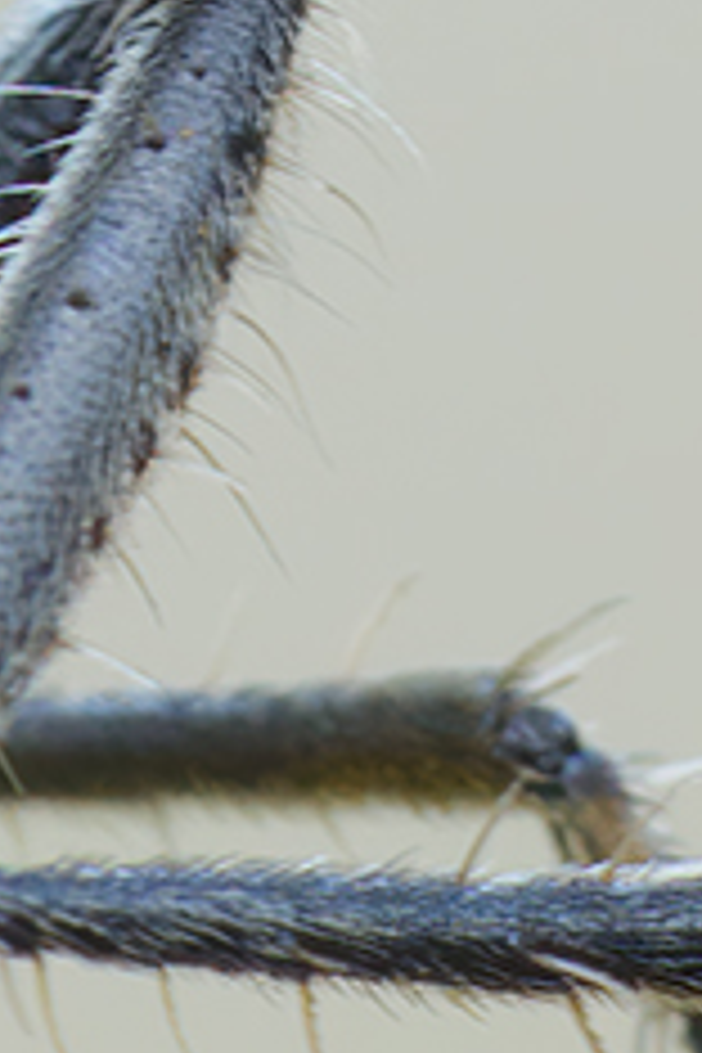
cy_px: -392
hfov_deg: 1.0
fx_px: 40508
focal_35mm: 1385
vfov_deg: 1.5
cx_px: 104
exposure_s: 1/15
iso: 400
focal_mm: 180
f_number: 16
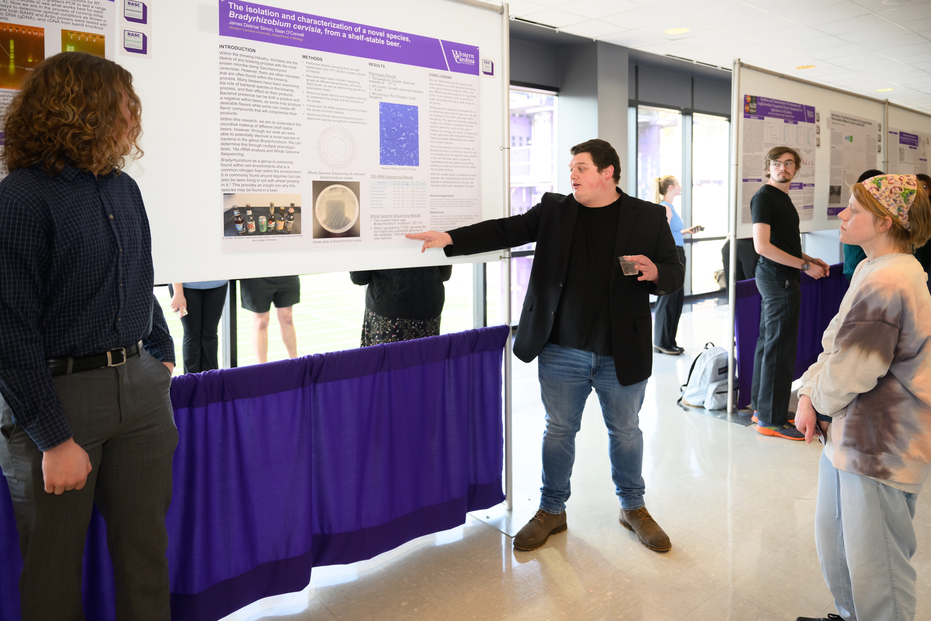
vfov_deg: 53.1
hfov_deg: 73.7
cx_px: 466
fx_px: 621
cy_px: 310
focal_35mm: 24
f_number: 2.8
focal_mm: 24
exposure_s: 1/160
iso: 500
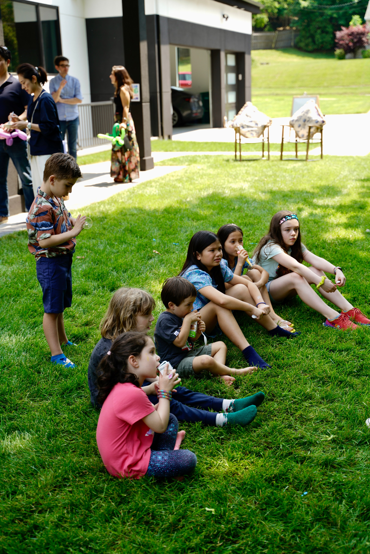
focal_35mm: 49
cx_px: 185
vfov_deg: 40.3
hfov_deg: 27.5
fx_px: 755
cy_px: 277
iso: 50
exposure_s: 1/125
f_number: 3.2
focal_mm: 49
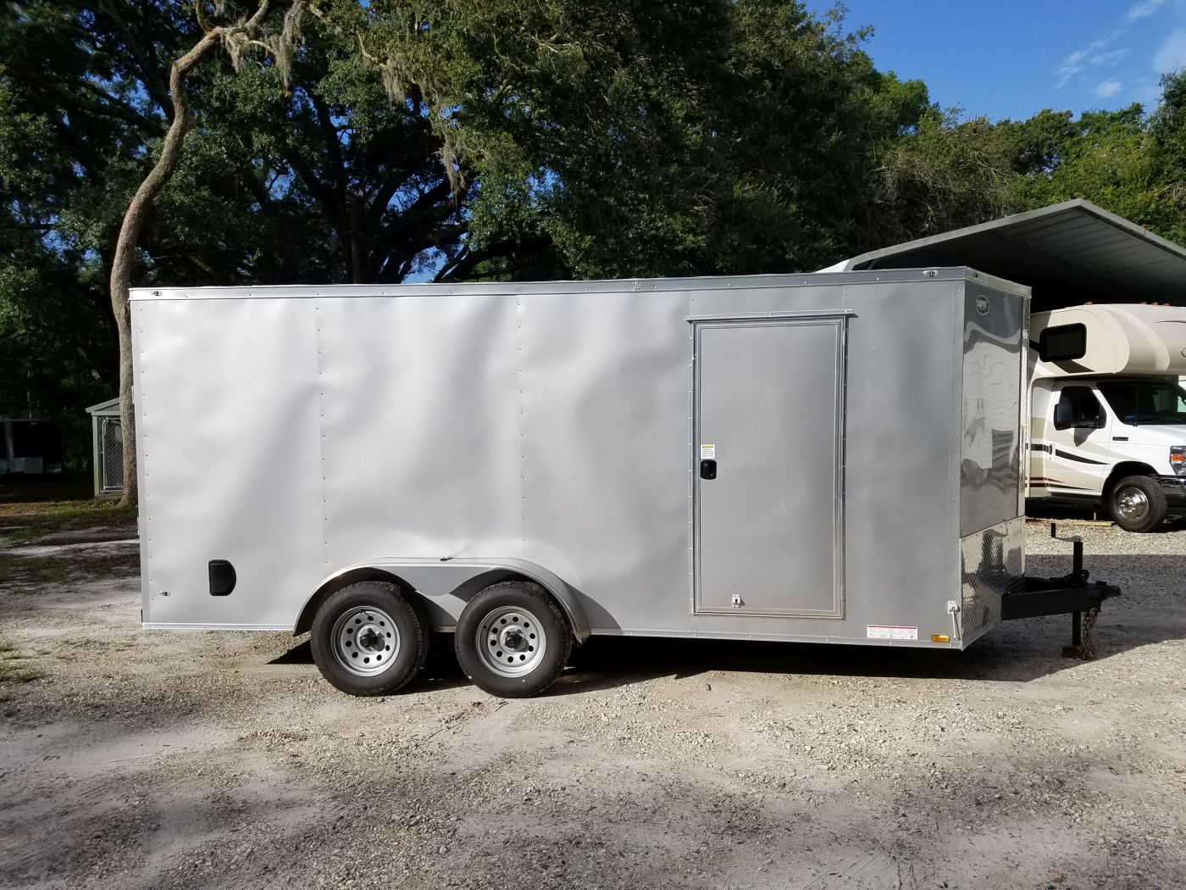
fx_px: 891
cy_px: 445
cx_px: 593
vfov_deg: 53.1
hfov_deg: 67.3
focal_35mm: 26
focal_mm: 4.2
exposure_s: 1/3352
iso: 50
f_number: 1.7
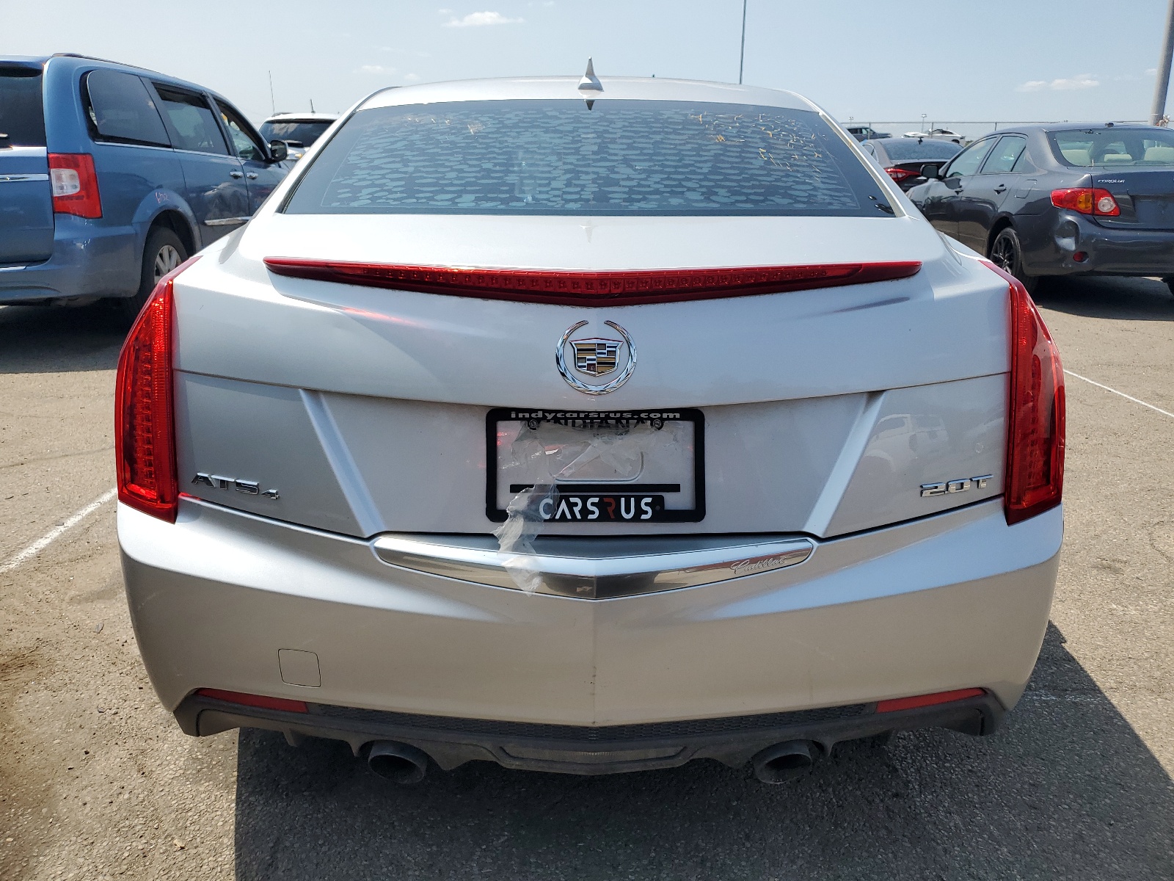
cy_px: 440
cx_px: 587
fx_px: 882
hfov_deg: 67.3
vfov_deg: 53.1
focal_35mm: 26
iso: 50
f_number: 1.5
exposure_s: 1/3333
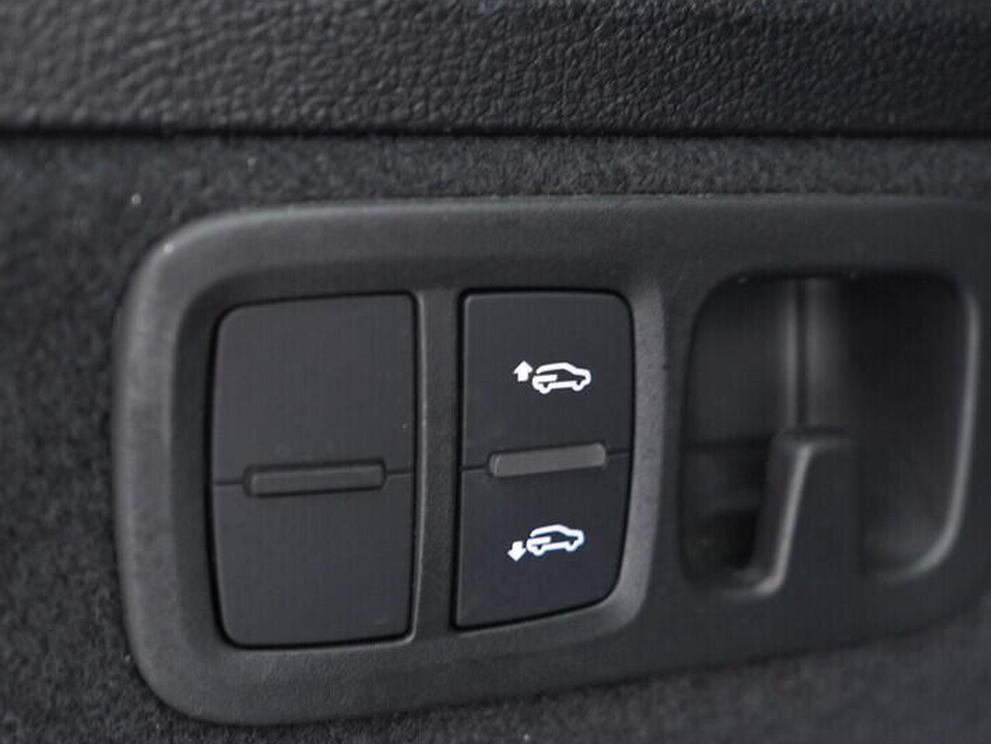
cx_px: 581
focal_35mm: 50
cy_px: 380
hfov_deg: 38.1
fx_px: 1432
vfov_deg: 29.1
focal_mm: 24
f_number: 2.8
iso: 1250
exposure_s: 1/40
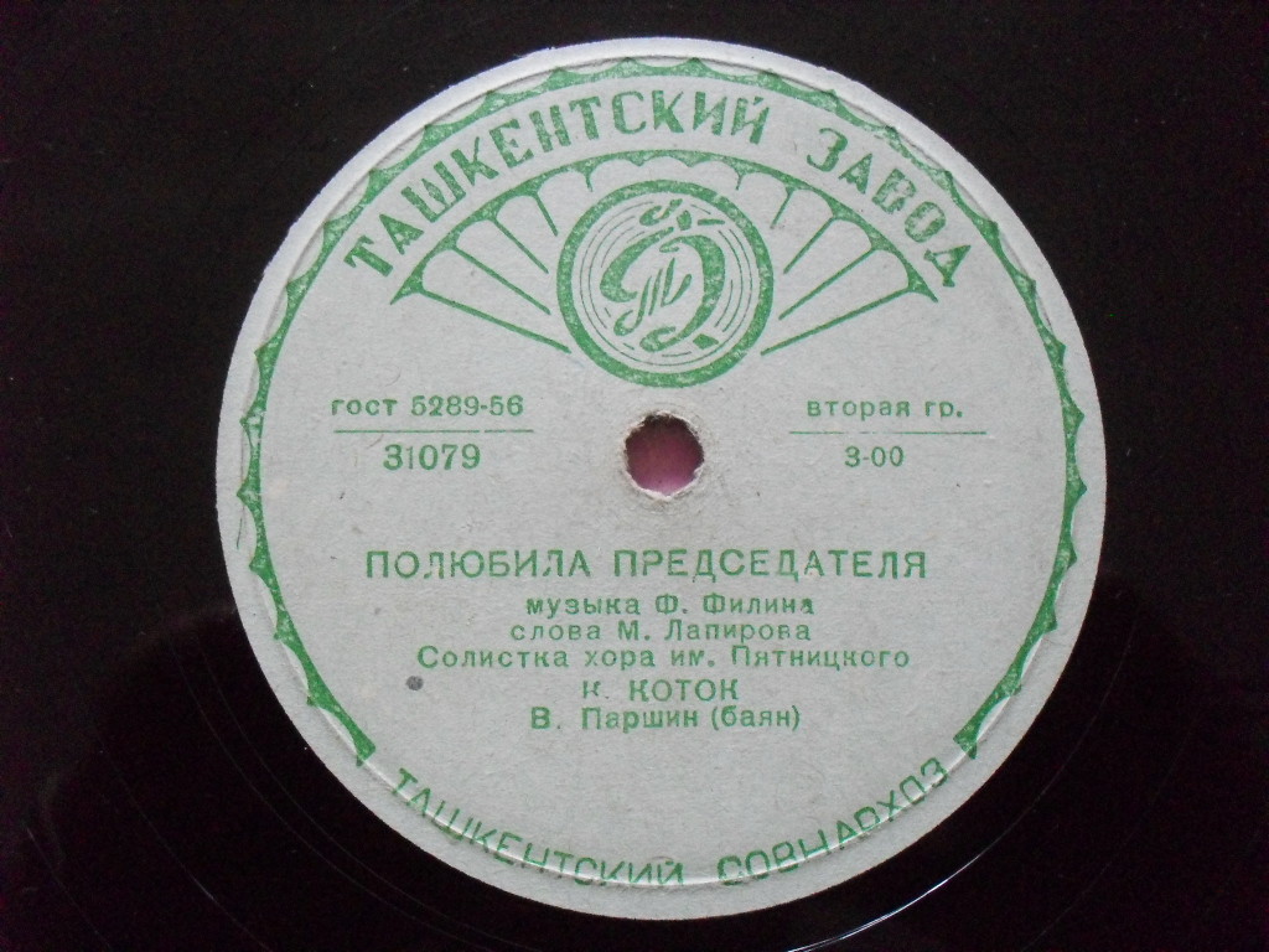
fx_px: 1393
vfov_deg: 37.7
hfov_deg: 49.0
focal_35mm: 38
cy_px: 476
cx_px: 634
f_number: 2.8
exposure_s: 1/30
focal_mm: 6.3
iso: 400
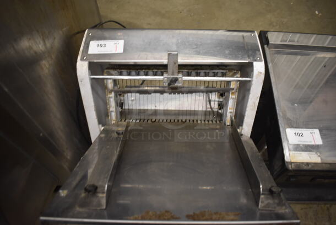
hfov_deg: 67.3
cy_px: 112
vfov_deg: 48.0
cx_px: 168
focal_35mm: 27
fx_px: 252
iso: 1250
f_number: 3.5
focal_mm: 18
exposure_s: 1/125
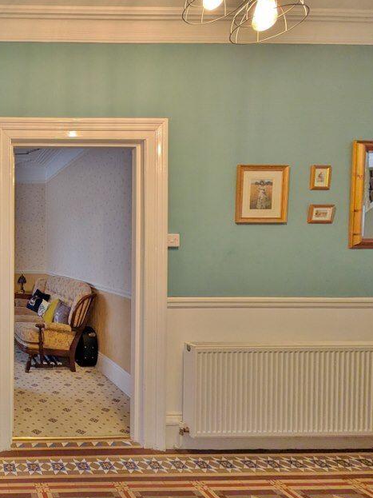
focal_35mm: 23
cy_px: 250
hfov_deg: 45.3
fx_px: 331
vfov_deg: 73.9
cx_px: -32
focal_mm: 1.83
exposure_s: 1/50
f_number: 2.2
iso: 230
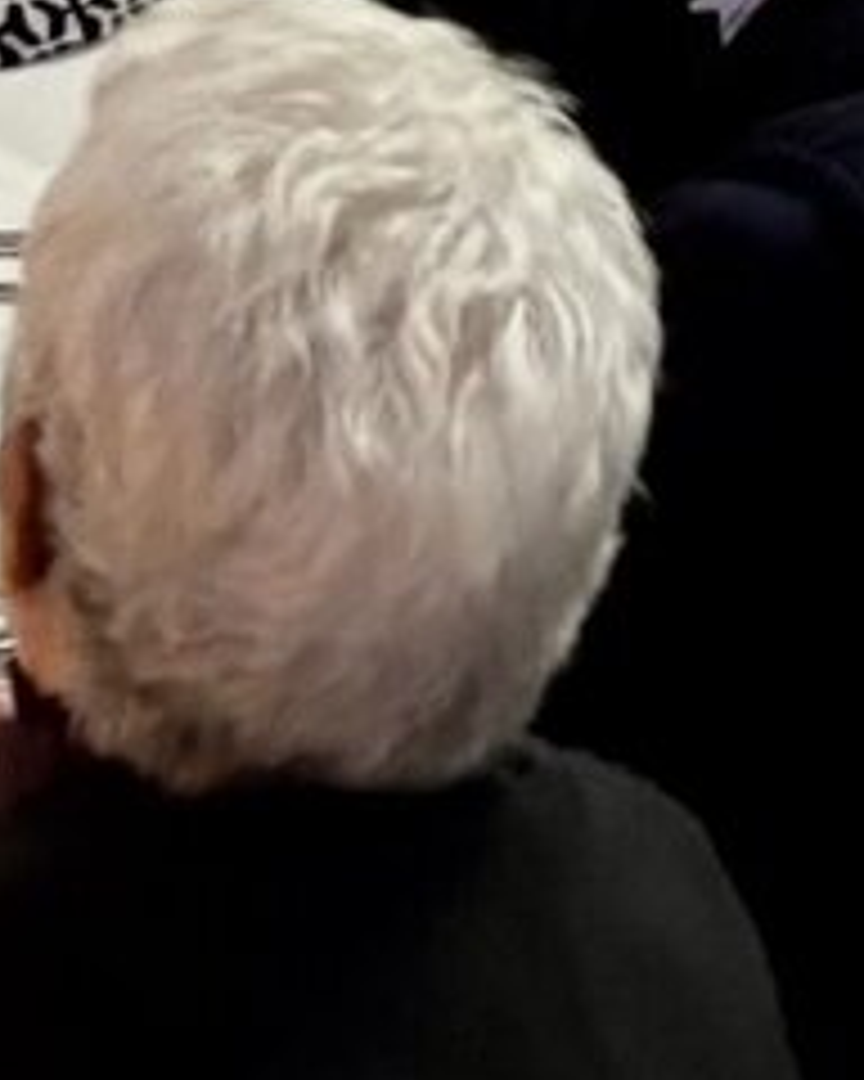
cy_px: -1998
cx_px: 198
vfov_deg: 8.3
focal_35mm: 203
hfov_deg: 7.6
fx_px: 6489
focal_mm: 5.96
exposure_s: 1/25
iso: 500
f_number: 1.6
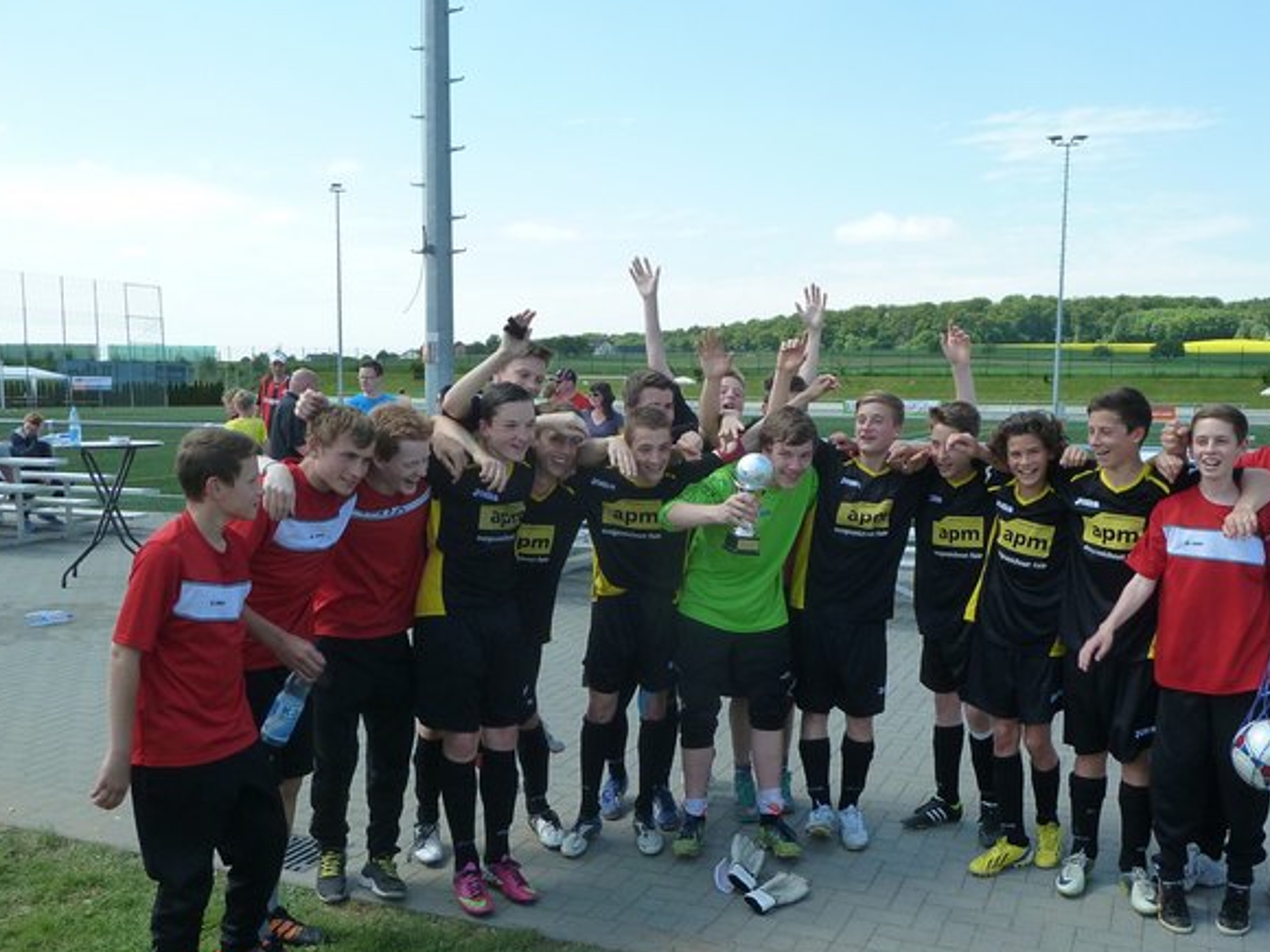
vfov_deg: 40.5
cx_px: 668
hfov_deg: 52.6
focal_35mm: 35
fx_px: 1284
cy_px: 570
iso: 125
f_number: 4
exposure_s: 1/400
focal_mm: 4.7
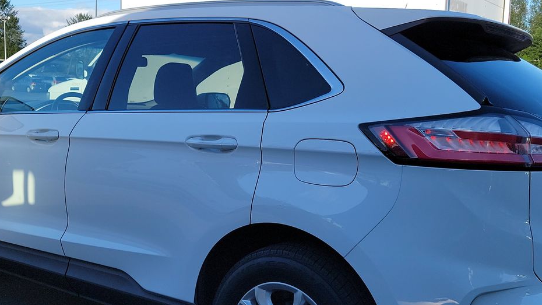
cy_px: 158
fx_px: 647
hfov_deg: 45.4
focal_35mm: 45
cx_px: 291
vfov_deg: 26.5
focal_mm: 6.7
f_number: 1.8
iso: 50
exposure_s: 1/501
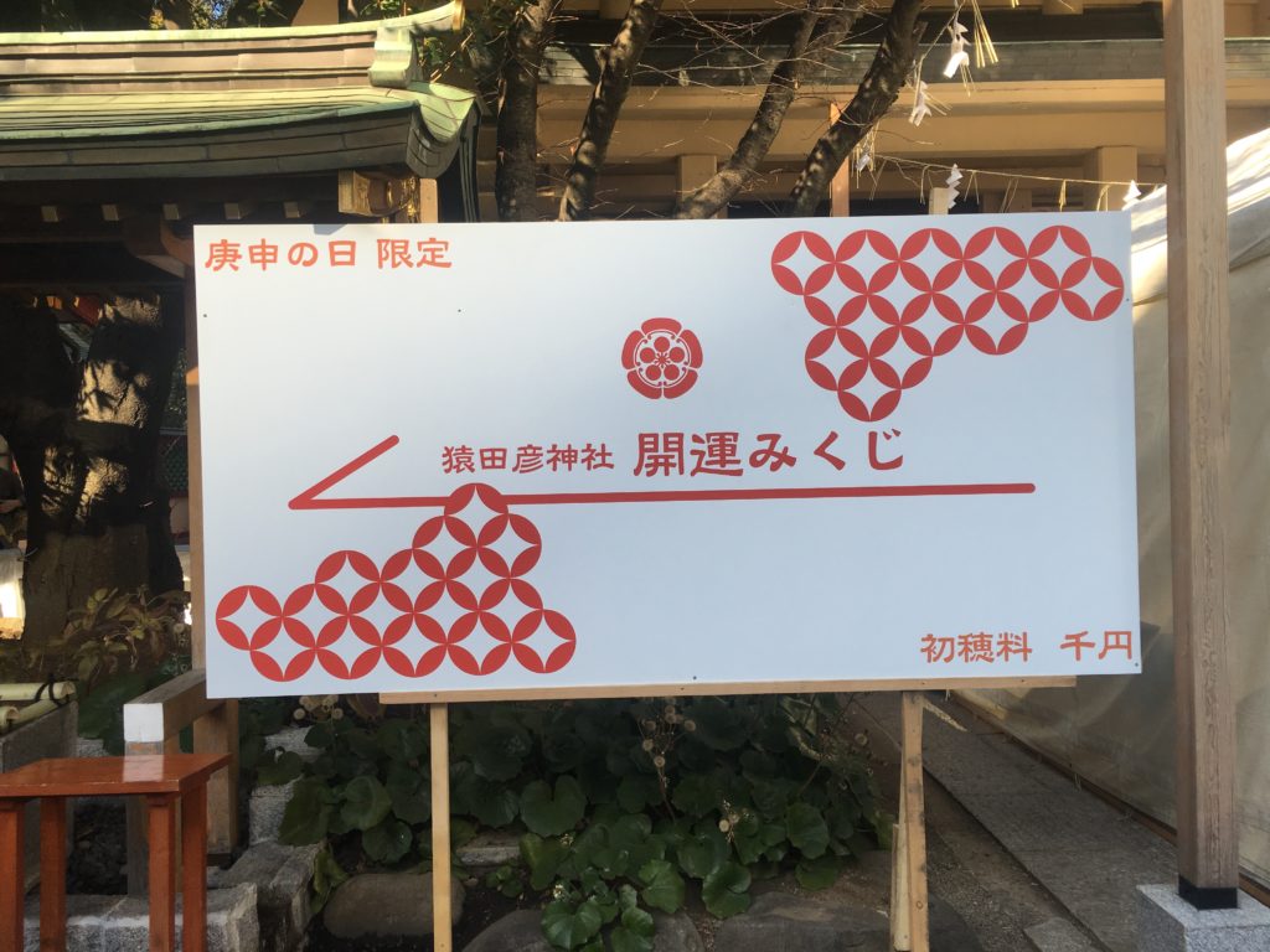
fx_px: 1064
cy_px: 476
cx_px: 635
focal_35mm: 29
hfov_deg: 61.7
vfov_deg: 48.2
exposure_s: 1/354
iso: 25
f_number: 2.2
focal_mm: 4.15
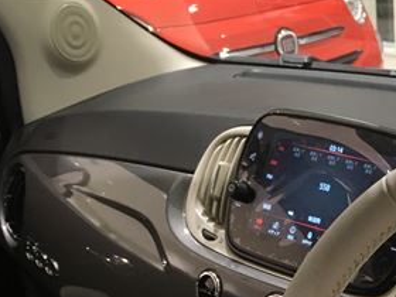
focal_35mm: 83
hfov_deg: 22.4
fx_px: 950
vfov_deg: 16.5
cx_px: 421
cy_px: 417
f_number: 2.2
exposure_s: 1/30
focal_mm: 4.15
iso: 40
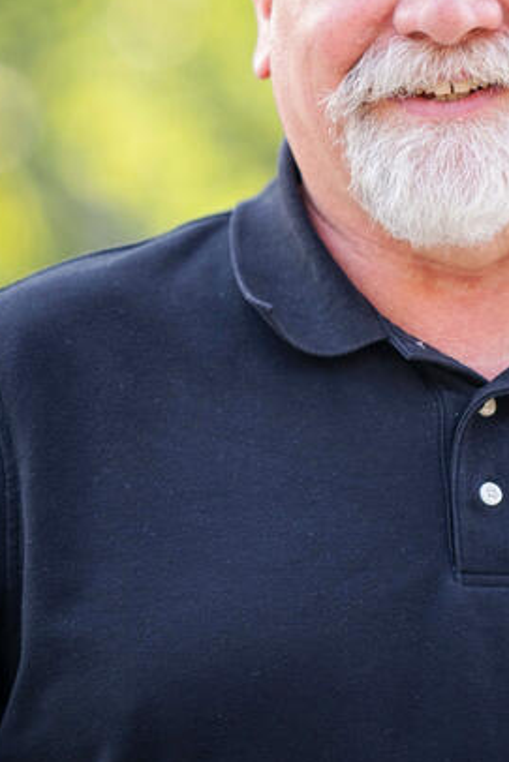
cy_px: 116
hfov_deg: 3.1
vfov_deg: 4.6
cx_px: 385
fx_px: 9387
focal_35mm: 443
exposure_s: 1/640
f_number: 2.8
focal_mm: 200
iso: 400
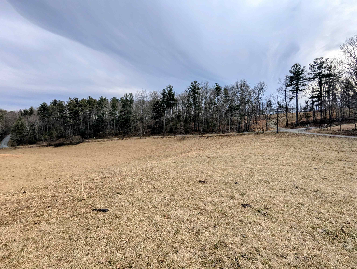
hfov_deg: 94.4
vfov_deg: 78.2
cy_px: 134
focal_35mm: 16
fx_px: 165
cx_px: 178
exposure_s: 1/1029
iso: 36
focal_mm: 2.35
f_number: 2.2
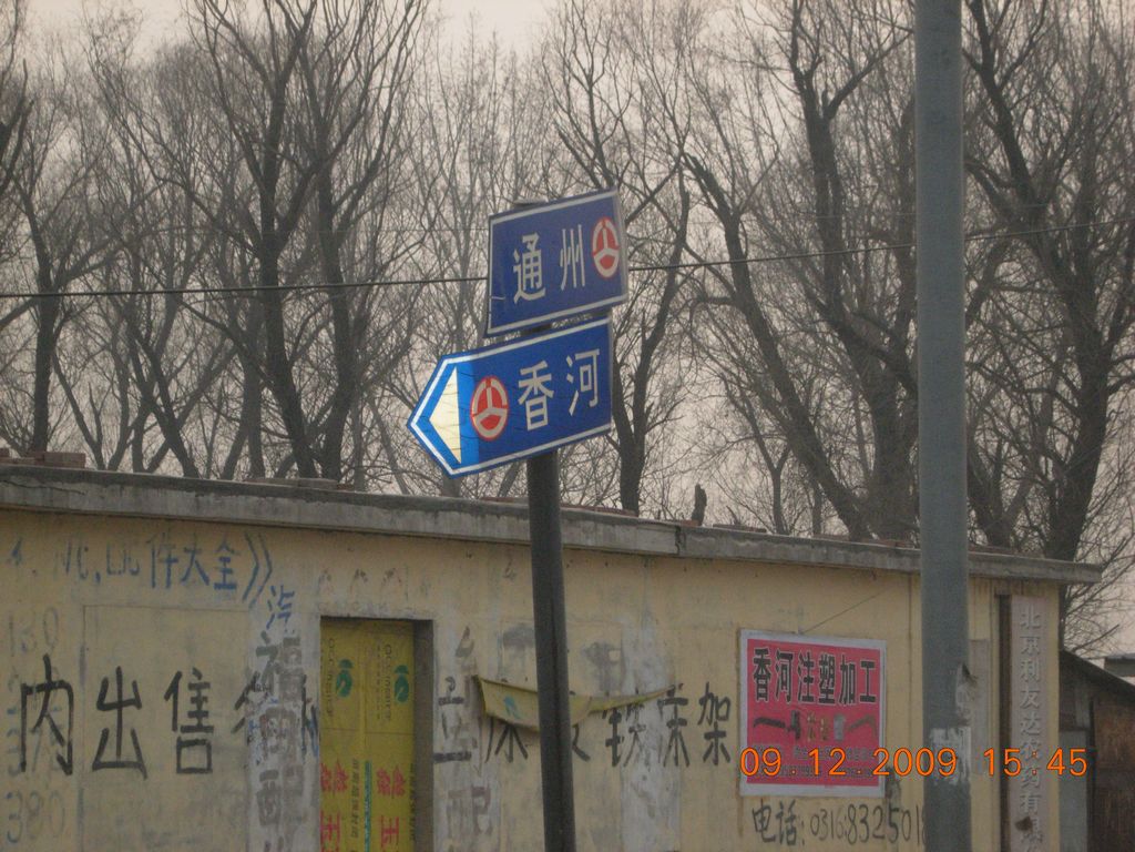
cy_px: 426
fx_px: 4131
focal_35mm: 126
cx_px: 568
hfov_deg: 15.6
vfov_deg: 11.8
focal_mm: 26.3
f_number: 5.3
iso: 200
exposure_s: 1/256
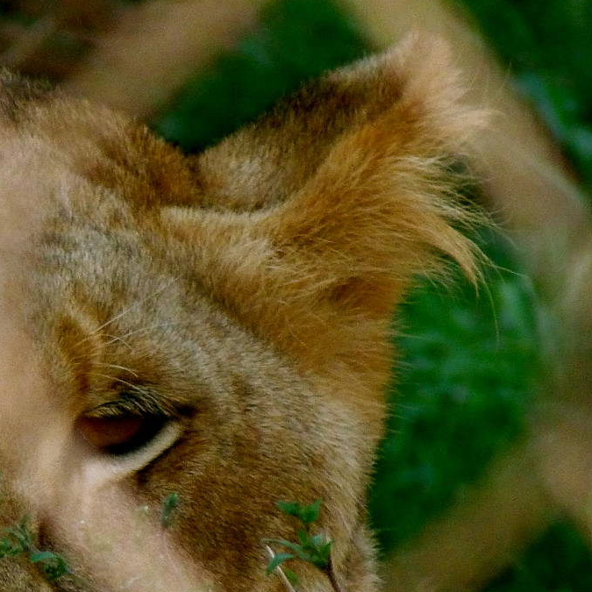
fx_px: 32370
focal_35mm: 1673
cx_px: -72
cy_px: 524
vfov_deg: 1.0
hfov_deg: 1.0
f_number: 5.2
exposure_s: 1/125
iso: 320
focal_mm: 108
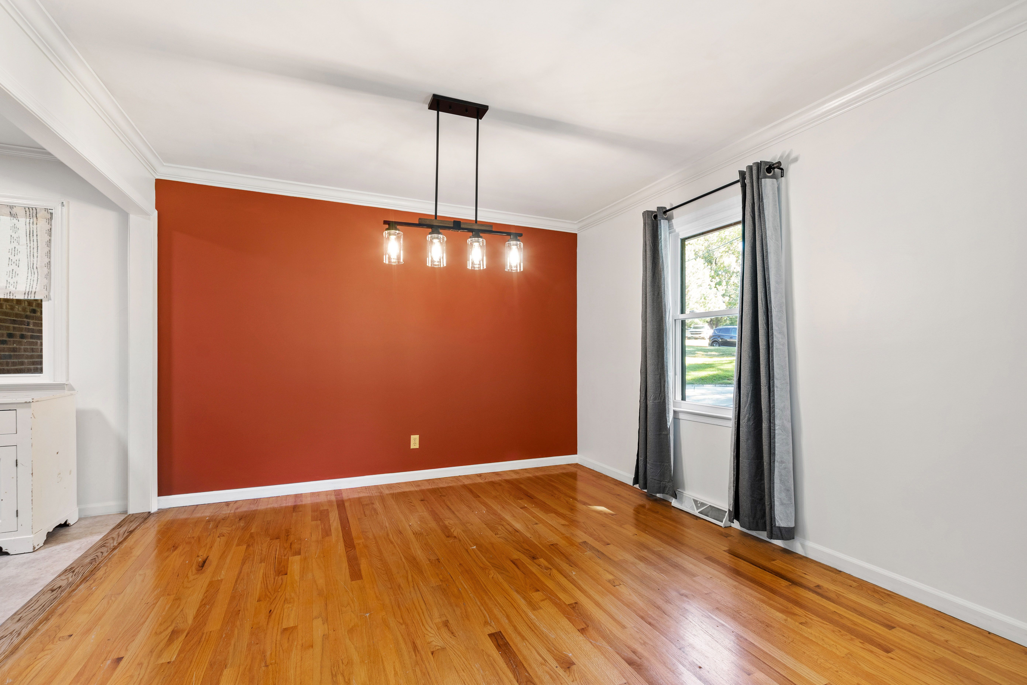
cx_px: 514
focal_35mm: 15
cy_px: 342
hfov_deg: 100.4
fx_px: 428
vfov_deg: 77.3
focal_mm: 10
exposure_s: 1/1.67
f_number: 8
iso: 100
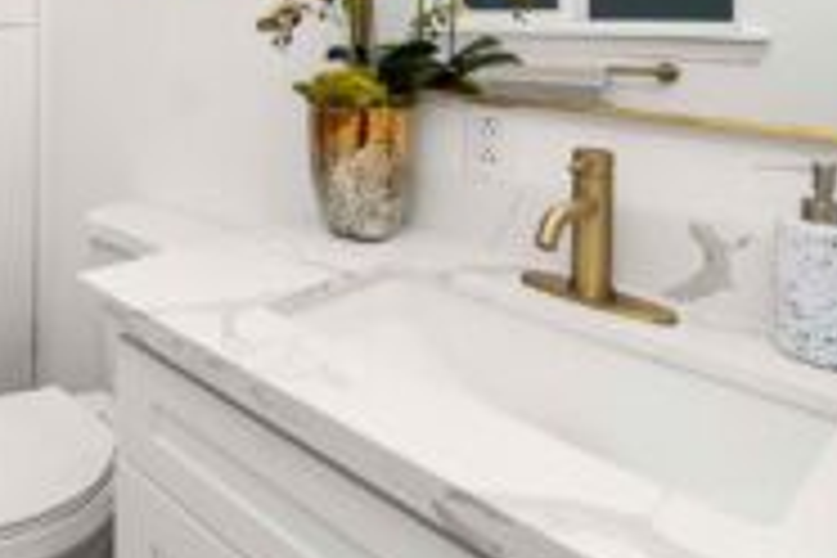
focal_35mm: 28
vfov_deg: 41.8
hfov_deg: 56.1
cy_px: 34
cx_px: 76
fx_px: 651
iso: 100
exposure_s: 1/60
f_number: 7.1
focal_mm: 13
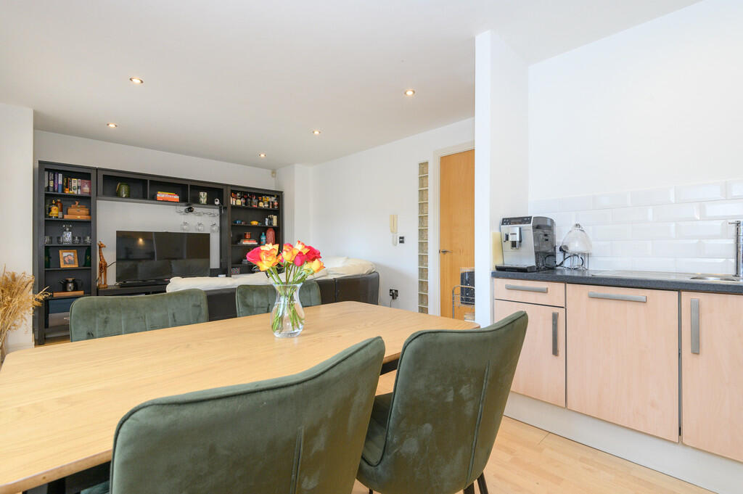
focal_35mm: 16
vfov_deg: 73.7
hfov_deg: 96.8
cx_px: 372
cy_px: 247
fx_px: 330
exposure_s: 1/25
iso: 500
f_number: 8
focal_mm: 16
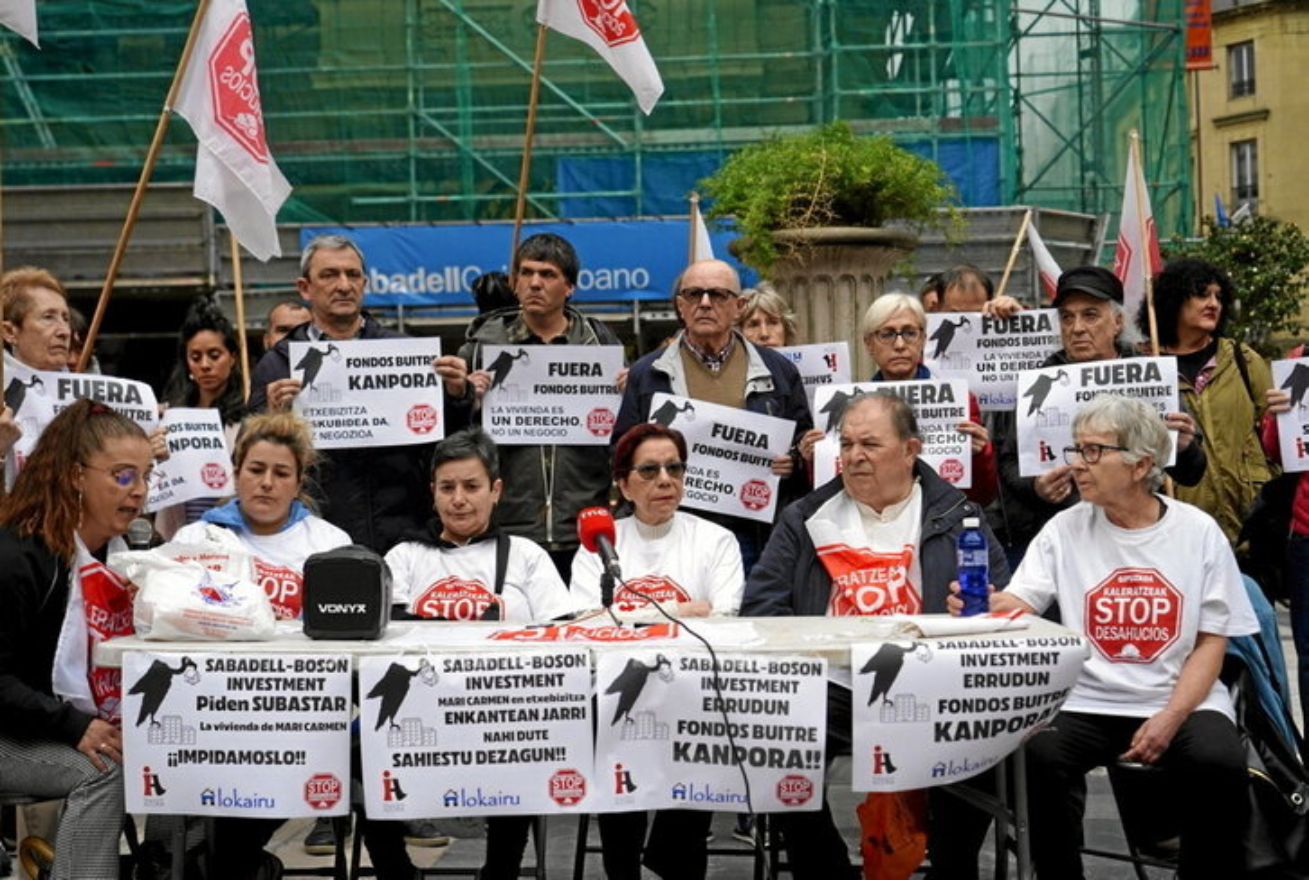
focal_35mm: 54
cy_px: 440
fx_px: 1968
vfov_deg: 25.2
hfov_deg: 36.8
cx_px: 654
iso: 500
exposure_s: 1/400
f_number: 5
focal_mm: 54
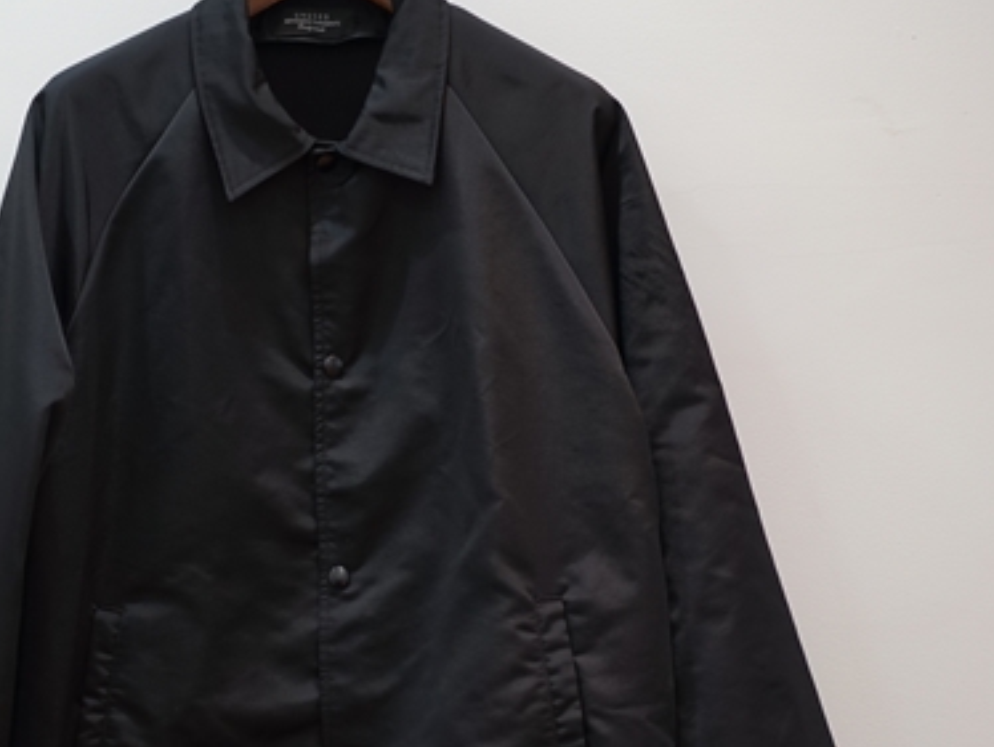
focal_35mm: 113
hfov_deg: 17.4
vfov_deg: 13.1
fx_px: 3247
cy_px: 435
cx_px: 330
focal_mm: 55
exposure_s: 1/60
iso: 200
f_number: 1.8
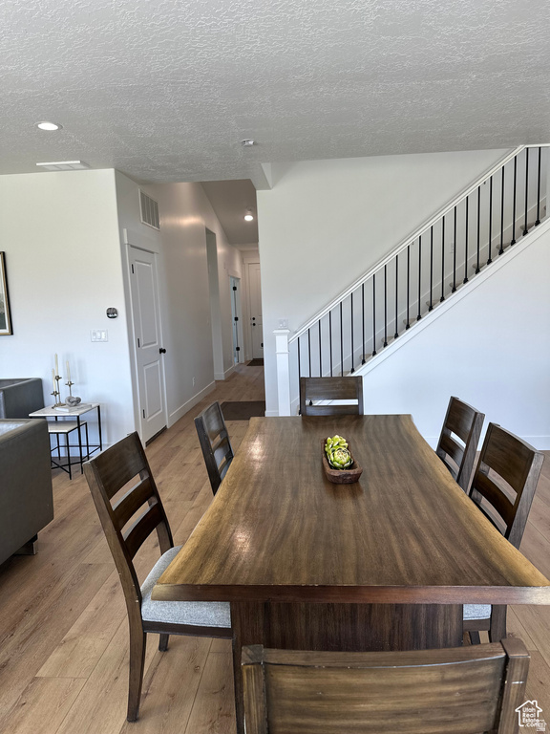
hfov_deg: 56.8
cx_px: 275
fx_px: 508
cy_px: 367
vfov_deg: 71.6
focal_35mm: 24
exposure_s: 1/125
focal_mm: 6.86
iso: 50
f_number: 1.78
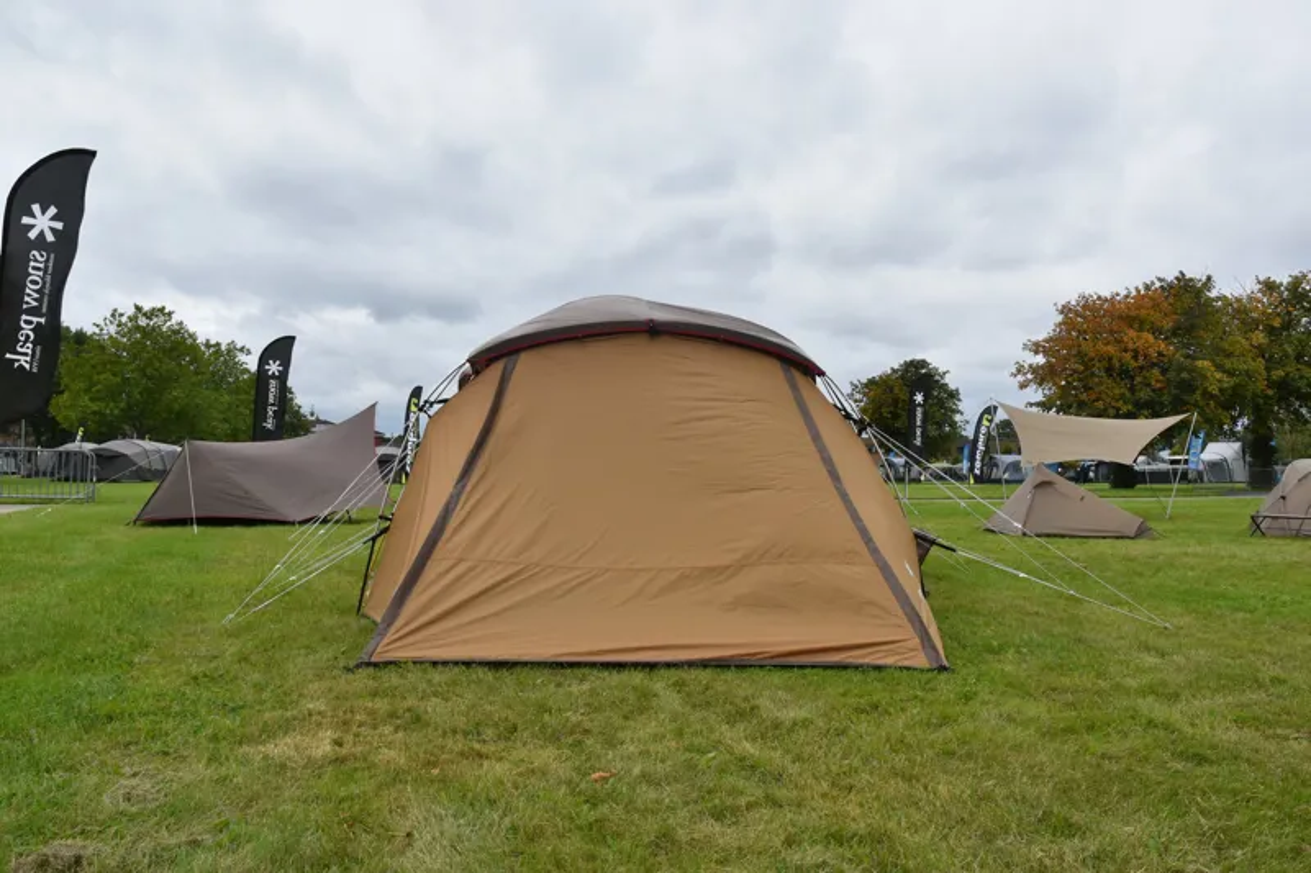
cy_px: 436
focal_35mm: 27
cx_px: 656
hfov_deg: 67.4
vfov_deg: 47.9
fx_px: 983
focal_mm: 18
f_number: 10
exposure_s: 1/400
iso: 200
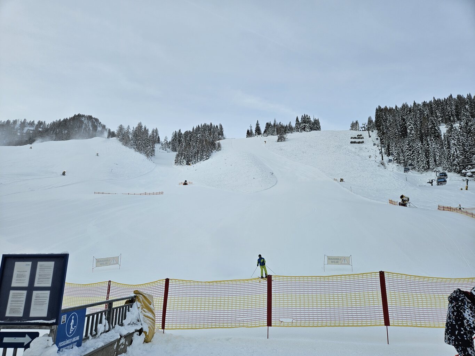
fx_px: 316
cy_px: 178
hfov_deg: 73.9
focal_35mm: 23
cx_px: 238
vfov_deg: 58.9
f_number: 1.8
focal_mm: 5.4
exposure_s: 1/922
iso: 25
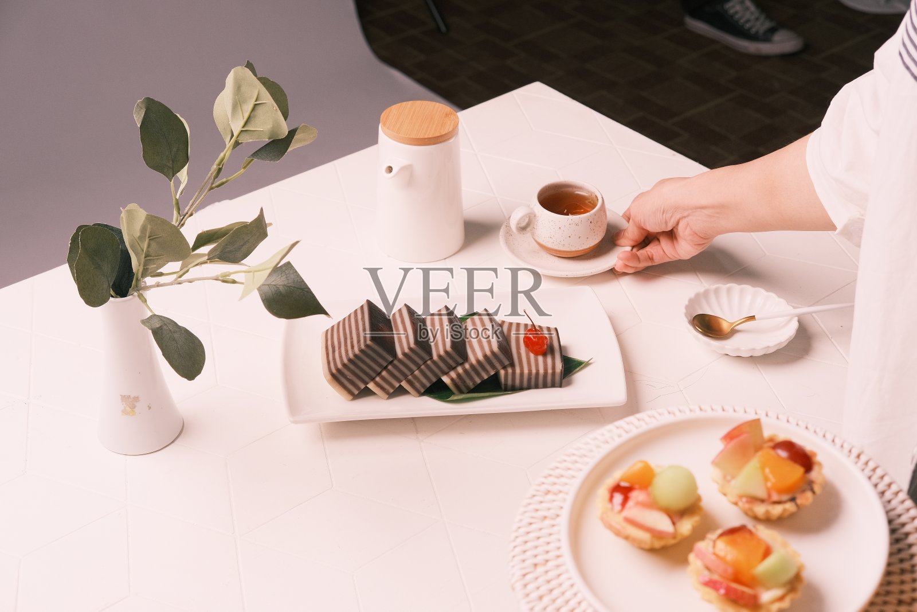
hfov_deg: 37.5
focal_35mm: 53
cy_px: 306
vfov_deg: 25.5
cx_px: 458
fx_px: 1350
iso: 640
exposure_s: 1/160
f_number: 7.1
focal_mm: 35
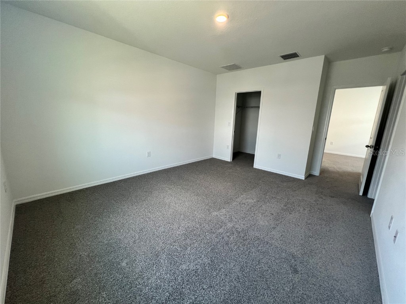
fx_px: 152
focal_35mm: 13
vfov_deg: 89.9
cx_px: 203
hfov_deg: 106.2
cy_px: 152
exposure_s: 1/120
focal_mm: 1.57
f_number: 1.8
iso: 160
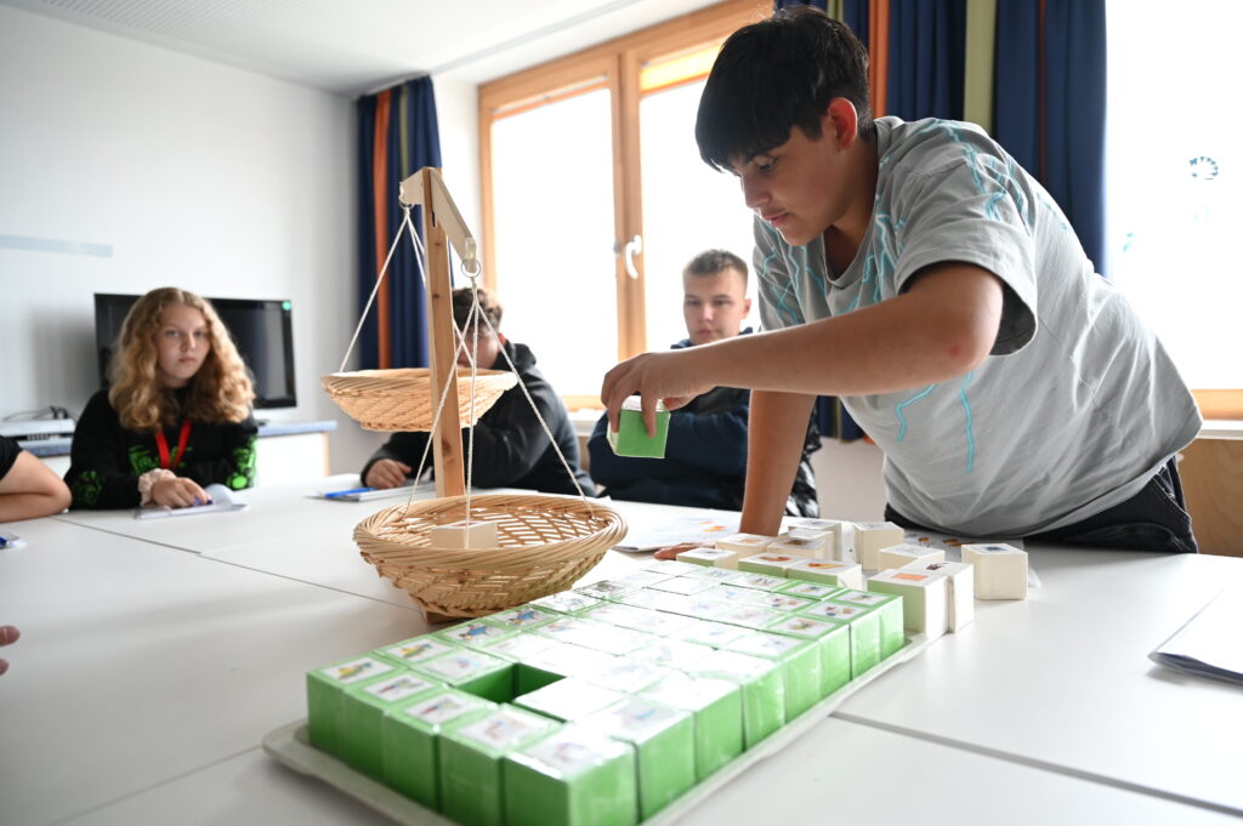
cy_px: 413
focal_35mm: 24
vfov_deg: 53.1
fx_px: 828
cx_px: 622
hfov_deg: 73.8
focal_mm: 24
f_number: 2.8
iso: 1100
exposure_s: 1/160
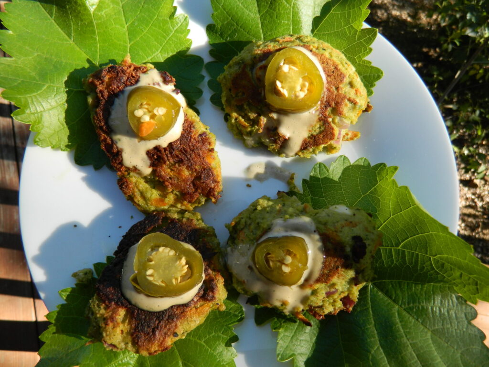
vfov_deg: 54.9
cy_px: 184
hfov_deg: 69.4
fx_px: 353
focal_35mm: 25
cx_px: 244
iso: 80
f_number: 3.1
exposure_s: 1/200
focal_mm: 4.5
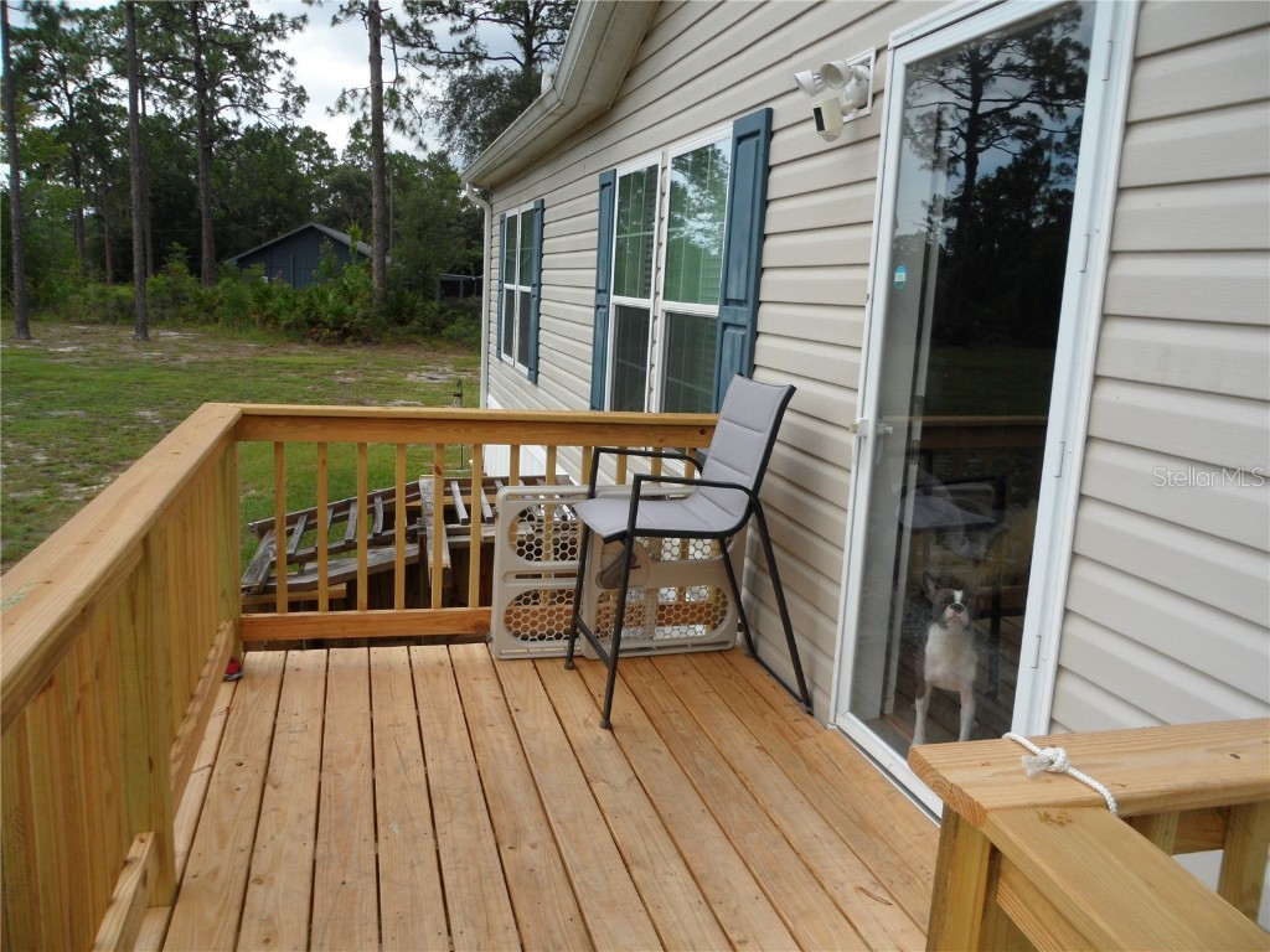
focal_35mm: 27
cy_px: 476
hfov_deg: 65.3
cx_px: 635
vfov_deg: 51.4
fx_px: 991
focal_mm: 4.9
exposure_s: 1/500
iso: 80
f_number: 3.5
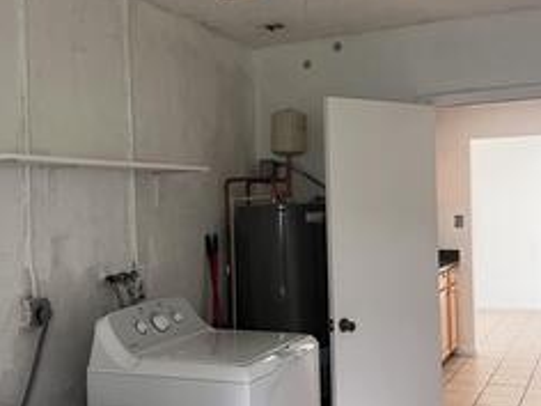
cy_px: 202
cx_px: 289
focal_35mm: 44
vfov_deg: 32.9
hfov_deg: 42.9
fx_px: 688
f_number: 1.5
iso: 80
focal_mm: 5.7
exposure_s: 1/60
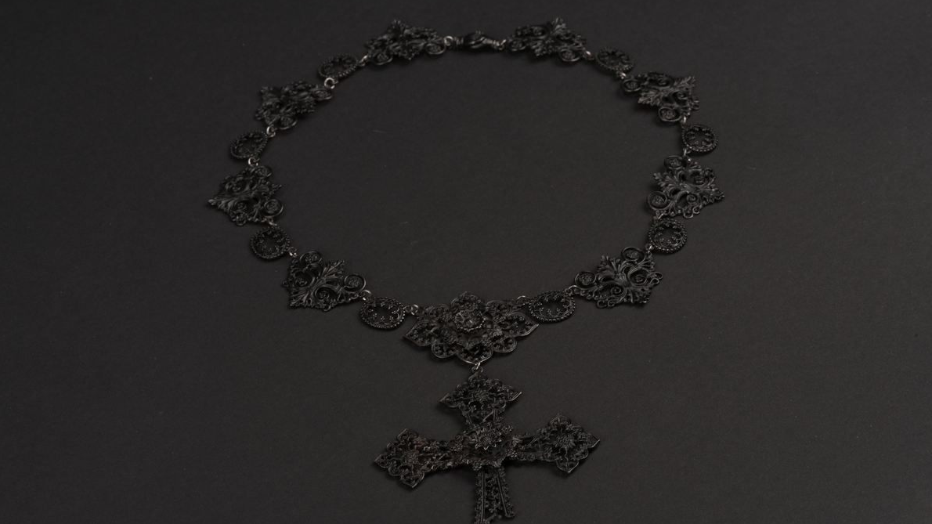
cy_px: 266
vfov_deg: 10.9
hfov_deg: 19.3
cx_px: 468
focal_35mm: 111
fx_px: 2743
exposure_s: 1/160
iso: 200
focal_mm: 105
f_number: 20
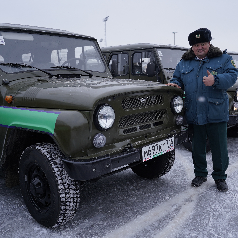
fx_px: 280
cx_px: 140
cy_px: 118
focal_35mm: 36
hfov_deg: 45.9
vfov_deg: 46.0
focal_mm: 28
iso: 320
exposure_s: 1/250
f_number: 4.5
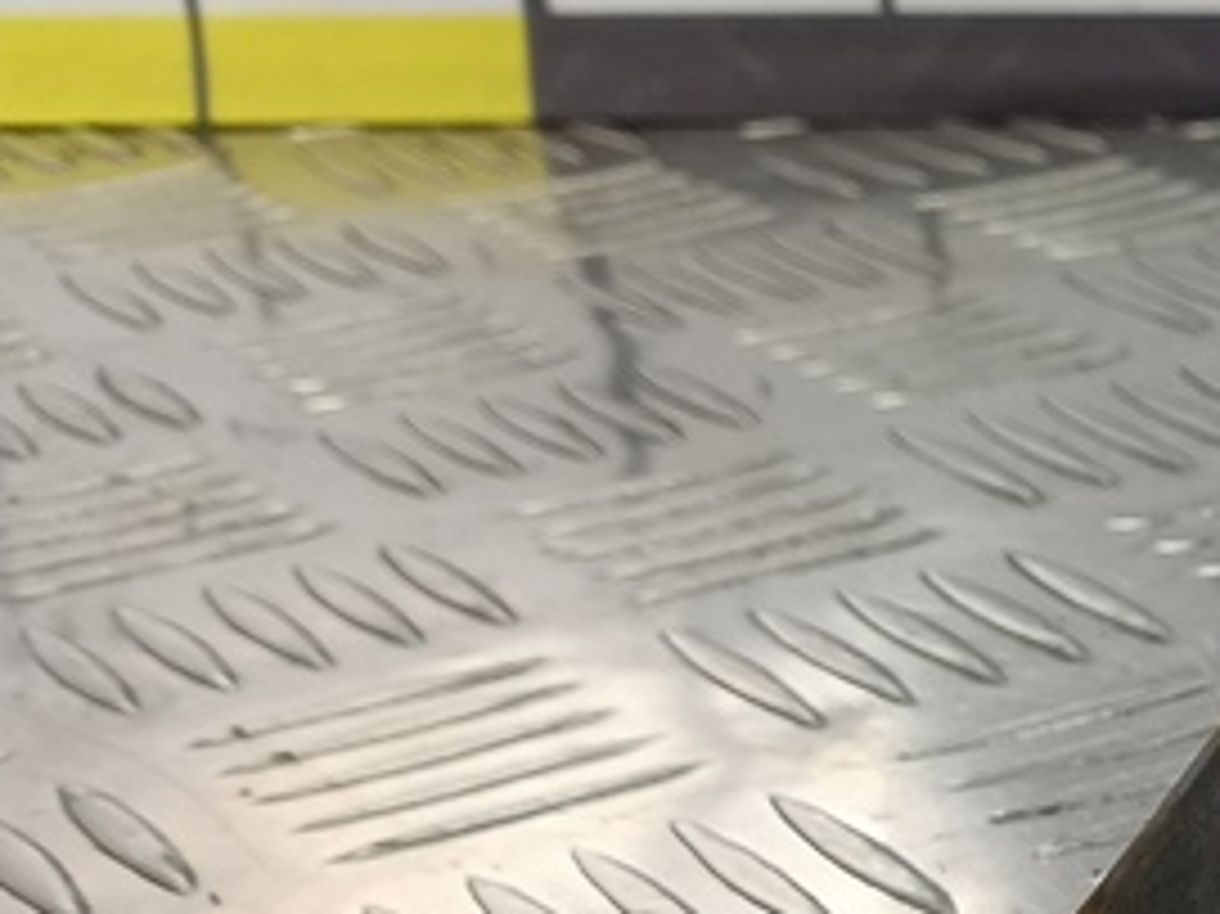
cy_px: 1225
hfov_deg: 17.6
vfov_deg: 16.0
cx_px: 2278
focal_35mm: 87
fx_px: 3065
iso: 133
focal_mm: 4.11
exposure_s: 1/100
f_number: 1.6
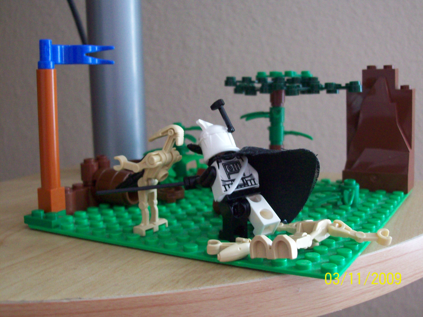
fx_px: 550
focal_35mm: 45
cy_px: 158
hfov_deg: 42.1
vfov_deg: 32.2
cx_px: 212
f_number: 3
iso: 200
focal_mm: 7.6
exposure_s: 1/8
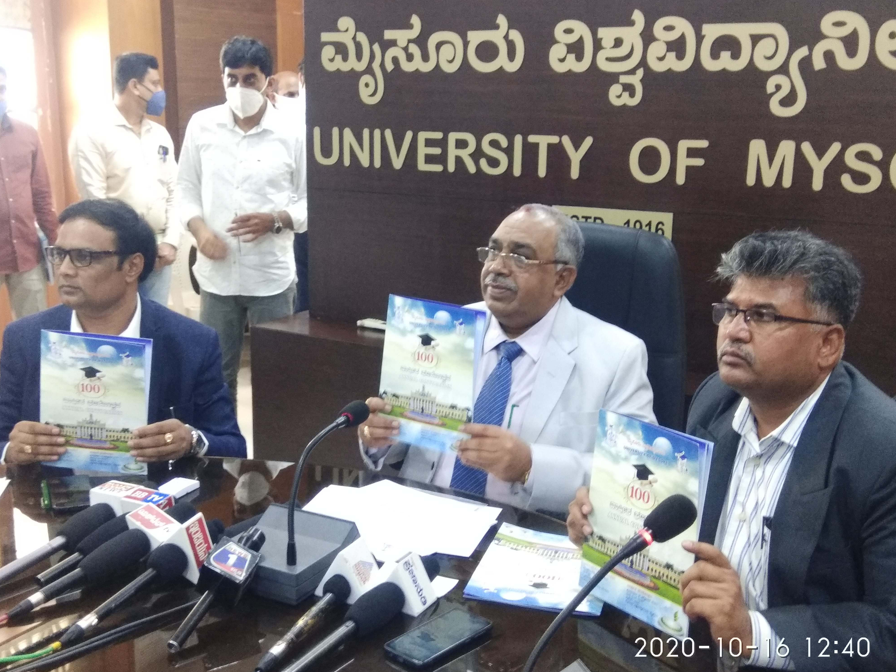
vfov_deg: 61.1
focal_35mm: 22
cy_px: 333
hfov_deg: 76.3
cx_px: 428
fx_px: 569
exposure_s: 1/17
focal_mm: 3.57
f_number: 2
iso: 640
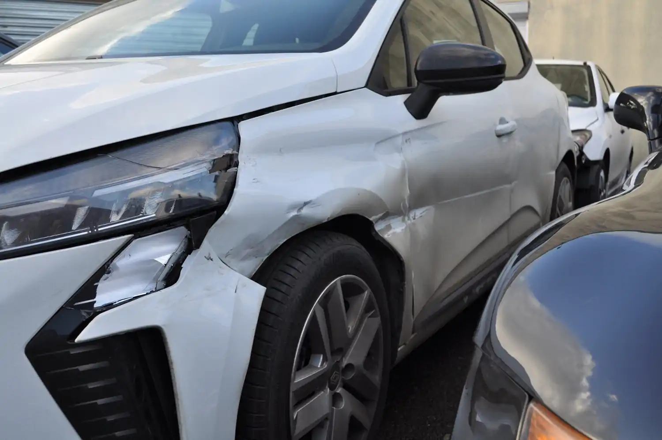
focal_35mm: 39
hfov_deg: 49.6
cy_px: 220
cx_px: 331
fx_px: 716
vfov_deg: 34.1
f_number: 6.3
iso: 200
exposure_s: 1/160
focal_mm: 26
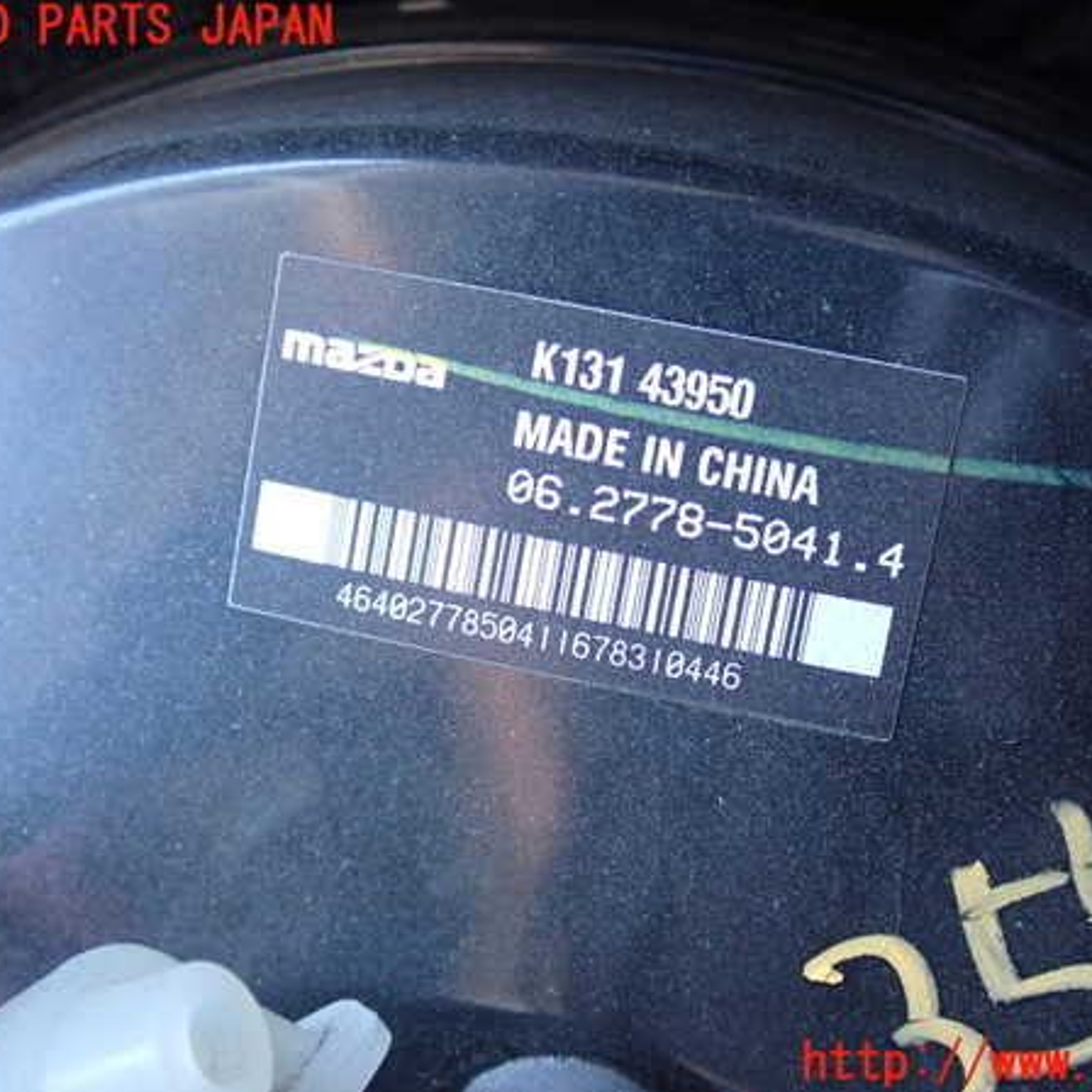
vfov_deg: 37.6
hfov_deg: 37.5
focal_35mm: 45
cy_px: 546
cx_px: 622
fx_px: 1606
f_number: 2.7
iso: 500
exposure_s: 1/40
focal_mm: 6.83
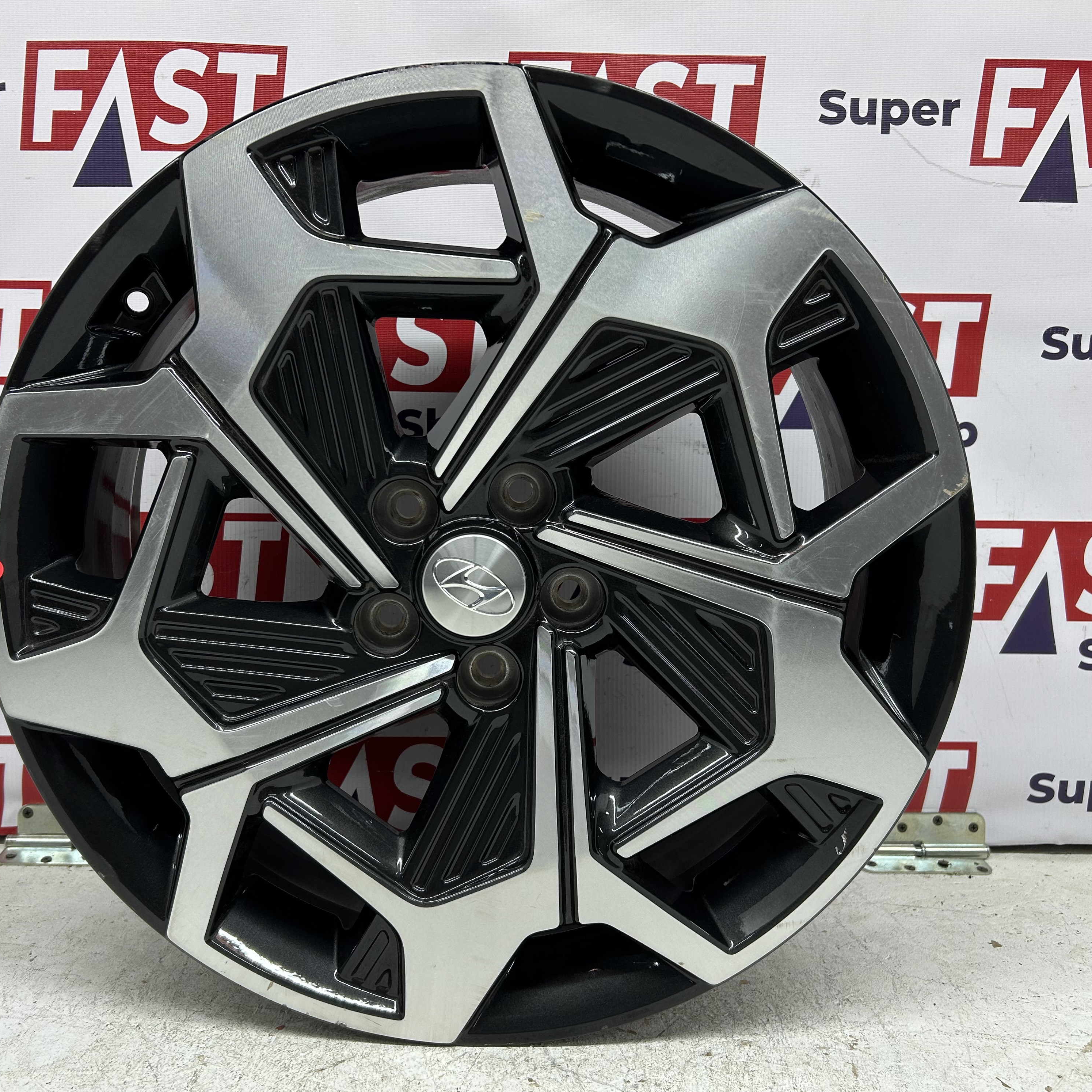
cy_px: 551
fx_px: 1106
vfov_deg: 52.5
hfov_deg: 52.5
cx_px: 498
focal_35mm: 31
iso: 50
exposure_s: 1/100
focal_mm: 5.7
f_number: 1.5
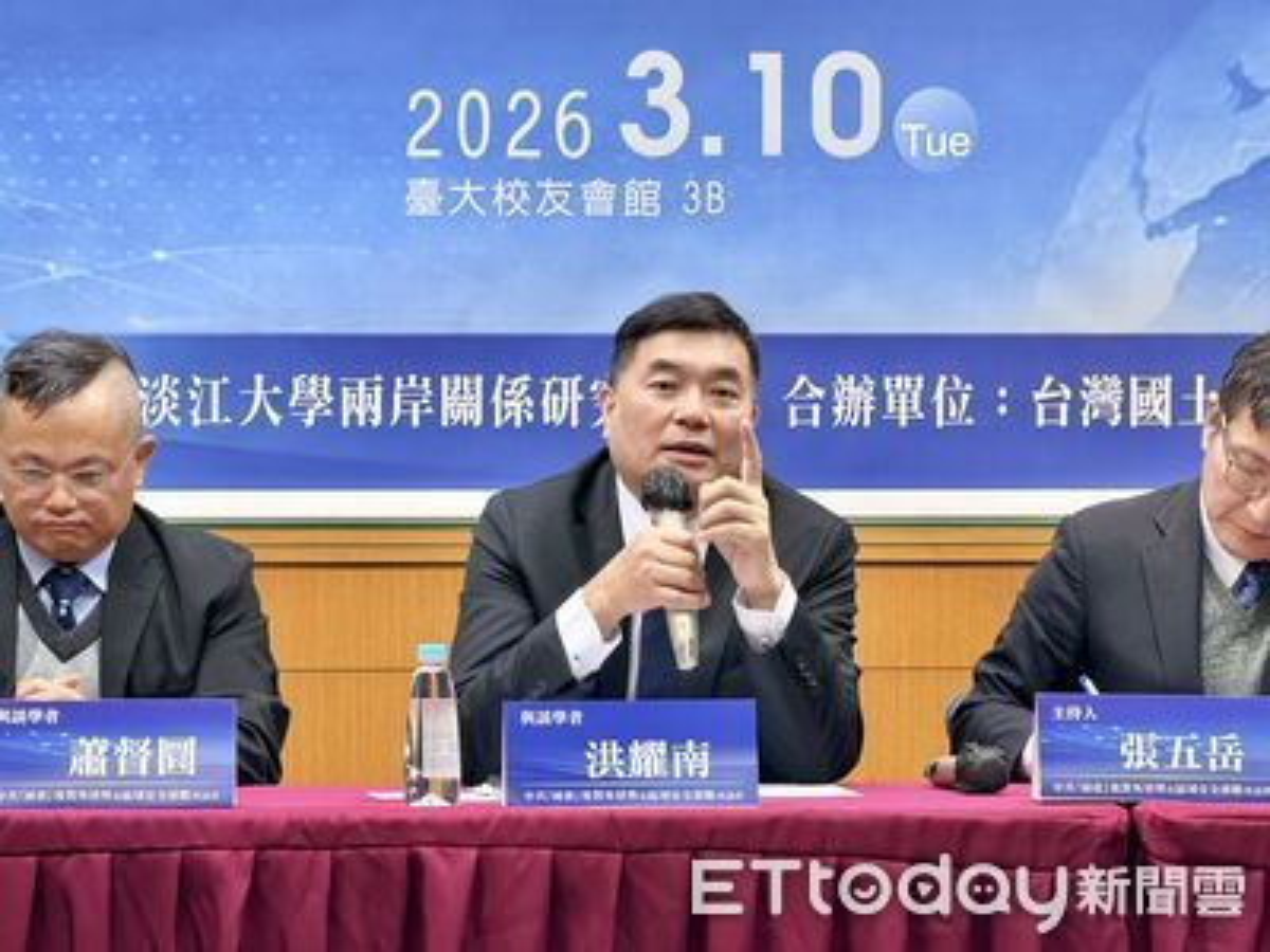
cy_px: 476
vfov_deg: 14.8
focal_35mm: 100
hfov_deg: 19.6
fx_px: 3669
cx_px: 635
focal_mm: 16.89
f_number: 2.8
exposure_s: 1/60
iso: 400
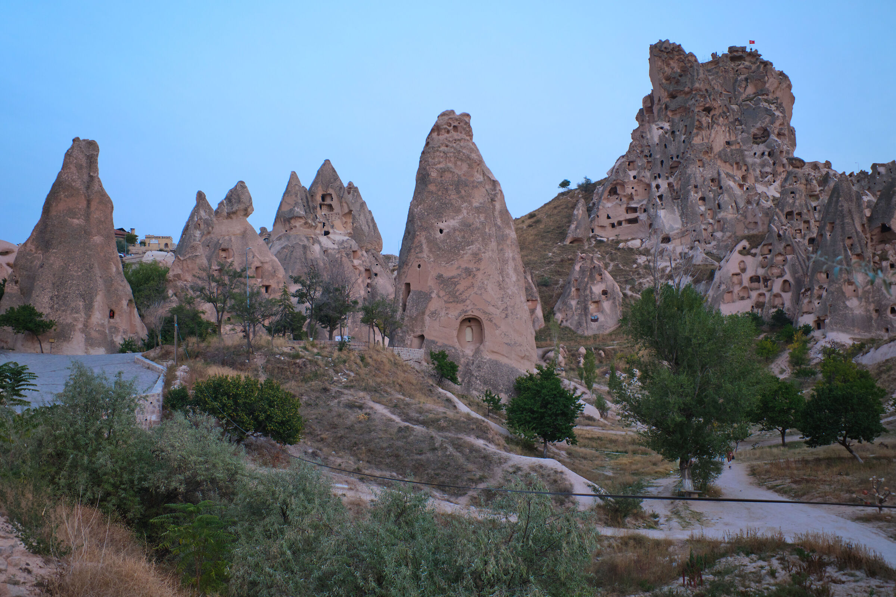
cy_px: 298
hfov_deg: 53.1
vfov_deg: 36.9
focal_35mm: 36
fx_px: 896
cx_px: 448
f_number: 4
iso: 640
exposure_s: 1/14
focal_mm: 24
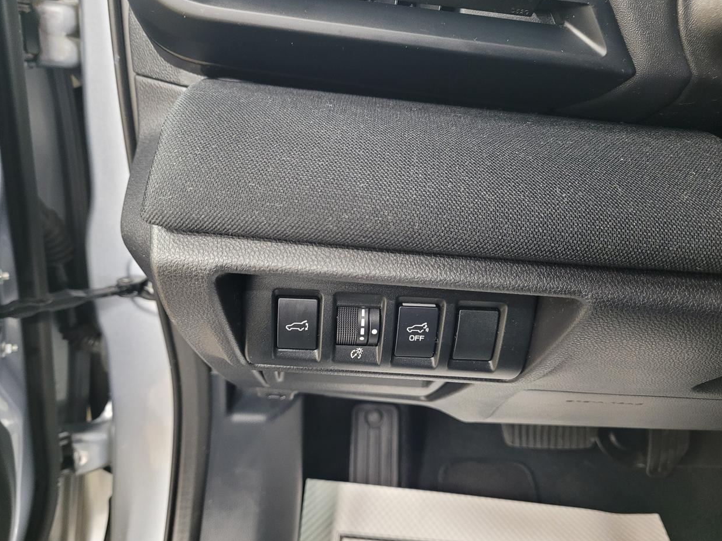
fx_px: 563
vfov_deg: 51.3
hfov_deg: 65.3
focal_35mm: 27
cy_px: 276
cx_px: 355
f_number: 1.8
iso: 640
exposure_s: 1/30
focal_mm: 5.4
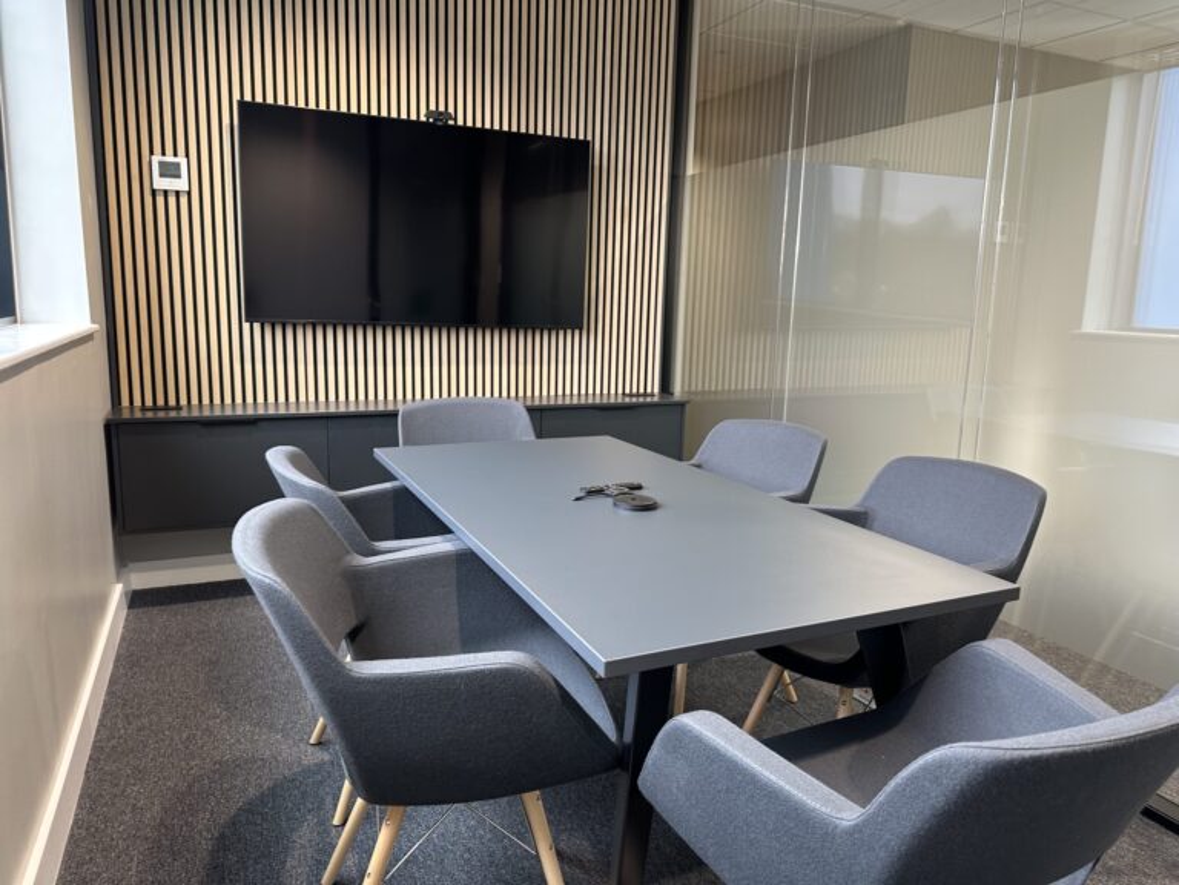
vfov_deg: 56.8
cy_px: 442
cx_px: 590
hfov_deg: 71.6
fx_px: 817
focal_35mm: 24
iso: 160
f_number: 1.78
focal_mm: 6.86
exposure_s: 1/46
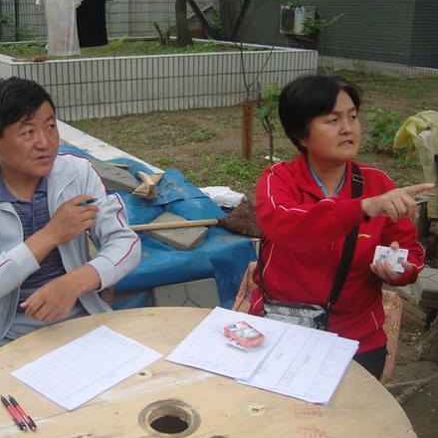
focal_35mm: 41
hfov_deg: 40.7
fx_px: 587
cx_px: 172
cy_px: 219
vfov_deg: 40.9
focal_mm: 7.3
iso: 100
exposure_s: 1/320
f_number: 2.8
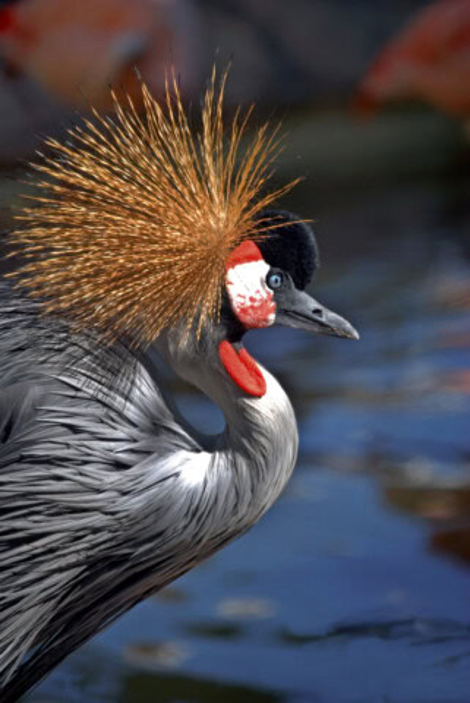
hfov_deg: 5.6
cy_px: 352
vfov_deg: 8.3
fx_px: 4836
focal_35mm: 248
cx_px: 235
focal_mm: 165
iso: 100
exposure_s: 1/160
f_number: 5.3
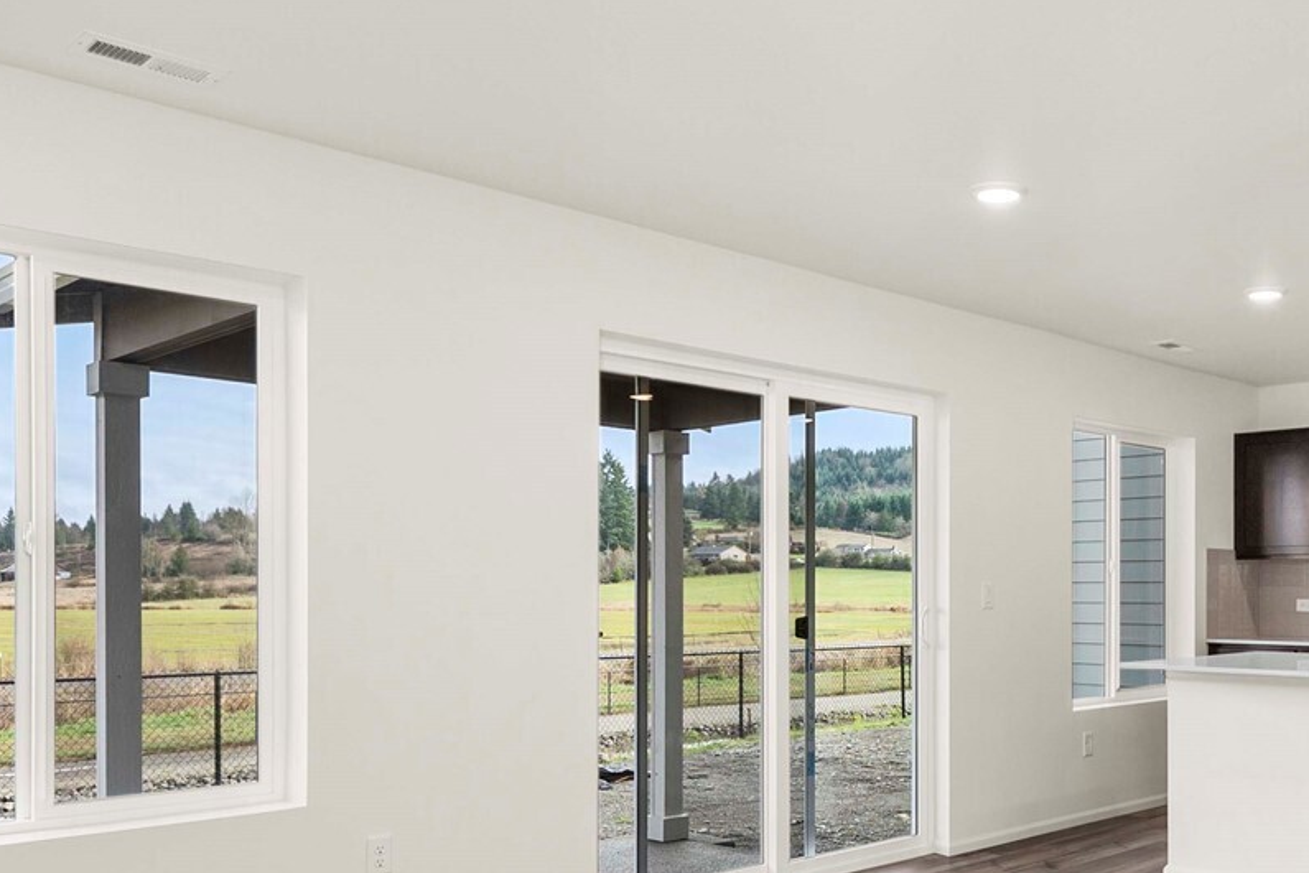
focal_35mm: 32
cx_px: 979
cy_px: 621
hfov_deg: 55.9
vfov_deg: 40.3
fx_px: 1163
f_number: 7.1
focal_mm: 15
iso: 80
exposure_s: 1/80
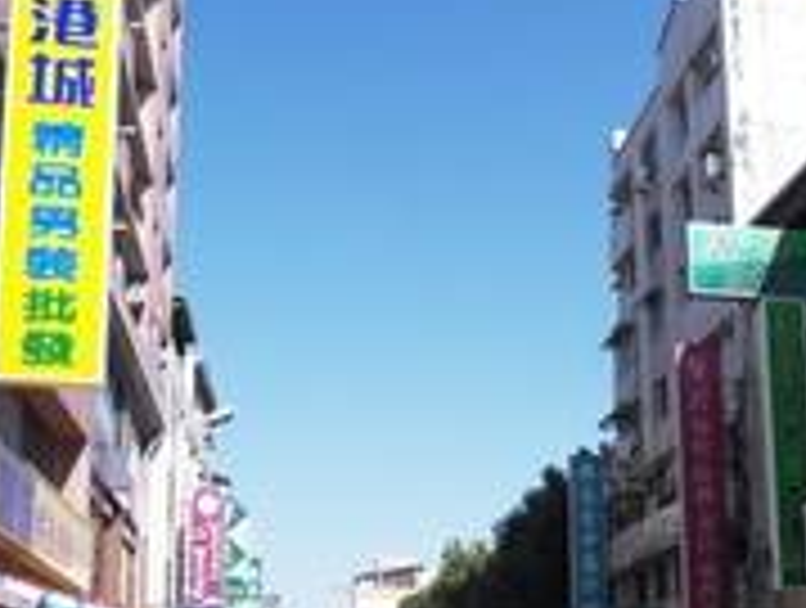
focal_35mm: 46
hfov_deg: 40.6
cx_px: 545
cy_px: 522
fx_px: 1073
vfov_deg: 30.5
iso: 80
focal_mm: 4.2
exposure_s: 1/180
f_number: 7.5
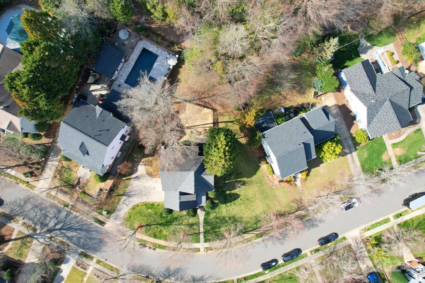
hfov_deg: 78.6
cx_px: 212
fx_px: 260
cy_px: 142
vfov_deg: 57.2
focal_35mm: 22
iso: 120
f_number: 2.8
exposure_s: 1/725
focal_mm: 8.38
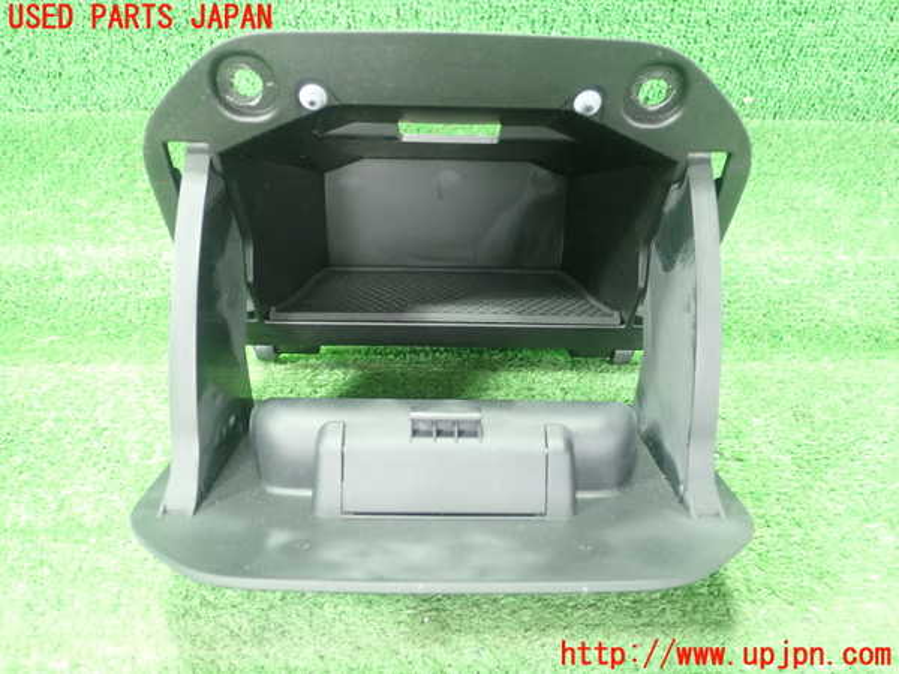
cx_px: 450
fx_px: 779
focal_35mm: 30
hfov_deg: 60.0
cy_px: 337
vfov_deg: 46.8
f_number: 2.3
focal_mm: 5.5
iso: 800
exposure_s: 1/50
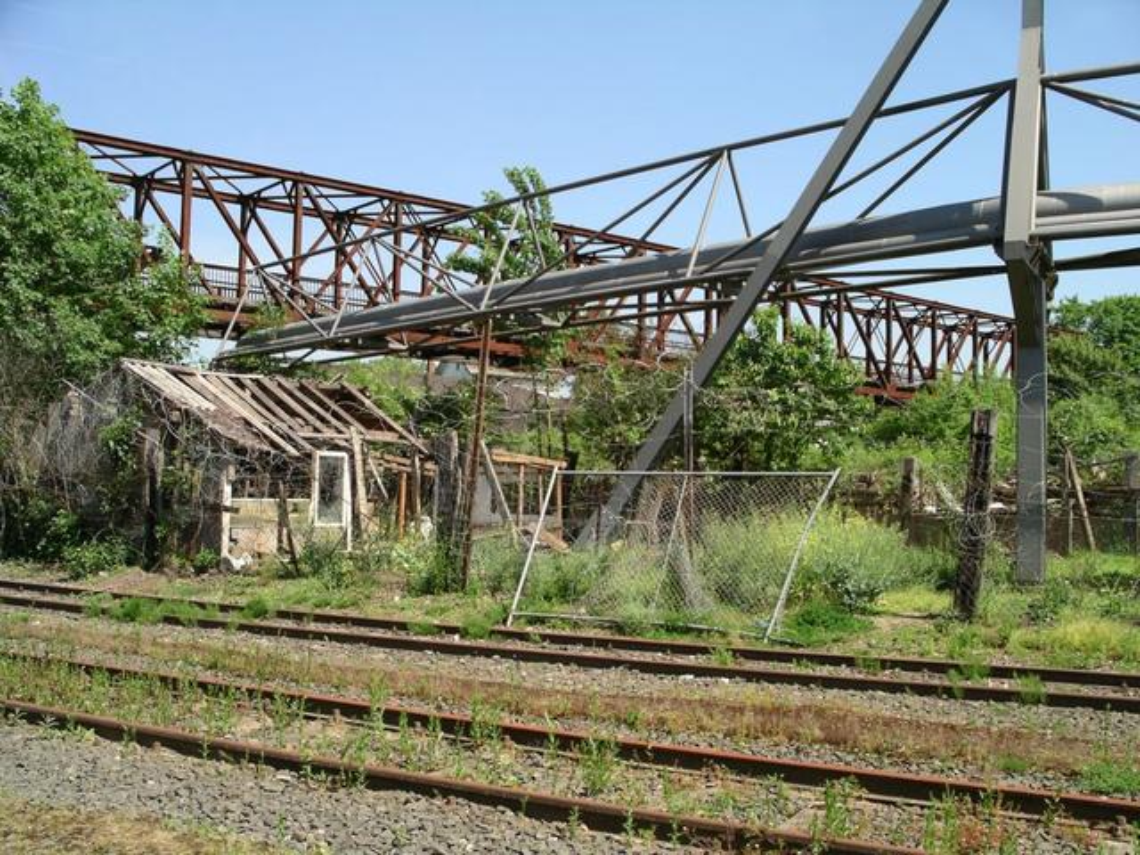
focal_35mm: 37
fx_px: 1219
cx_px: 570
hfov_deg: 50.1
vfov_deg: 38.7
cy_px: 428
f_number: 5
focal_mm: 7.8
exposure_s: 1/250
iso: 64
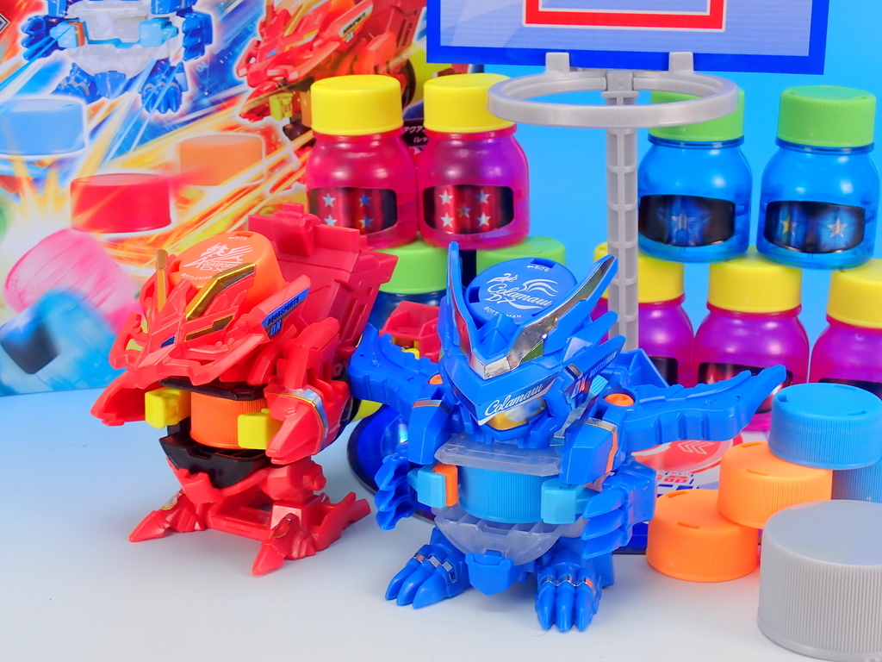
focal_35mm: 71
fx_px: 1809
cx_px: 441
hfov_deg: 27.4
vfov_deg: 20.7
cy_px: 331
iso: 100
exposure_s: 1/6
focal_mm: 12.73
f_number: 5.6
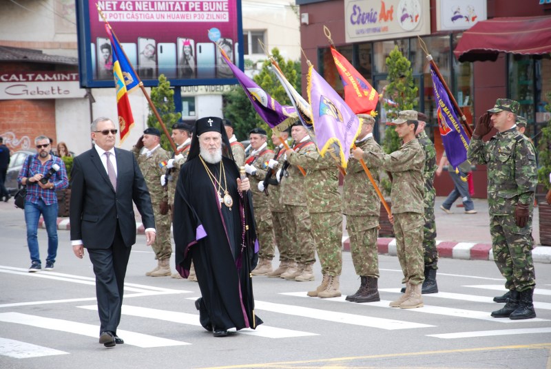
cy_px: 184
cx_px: 276
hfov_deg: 13.0
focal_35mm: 158
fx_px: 2414
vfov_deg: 8.7
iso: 200
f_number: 5.6
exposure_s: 1/160
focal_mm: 105
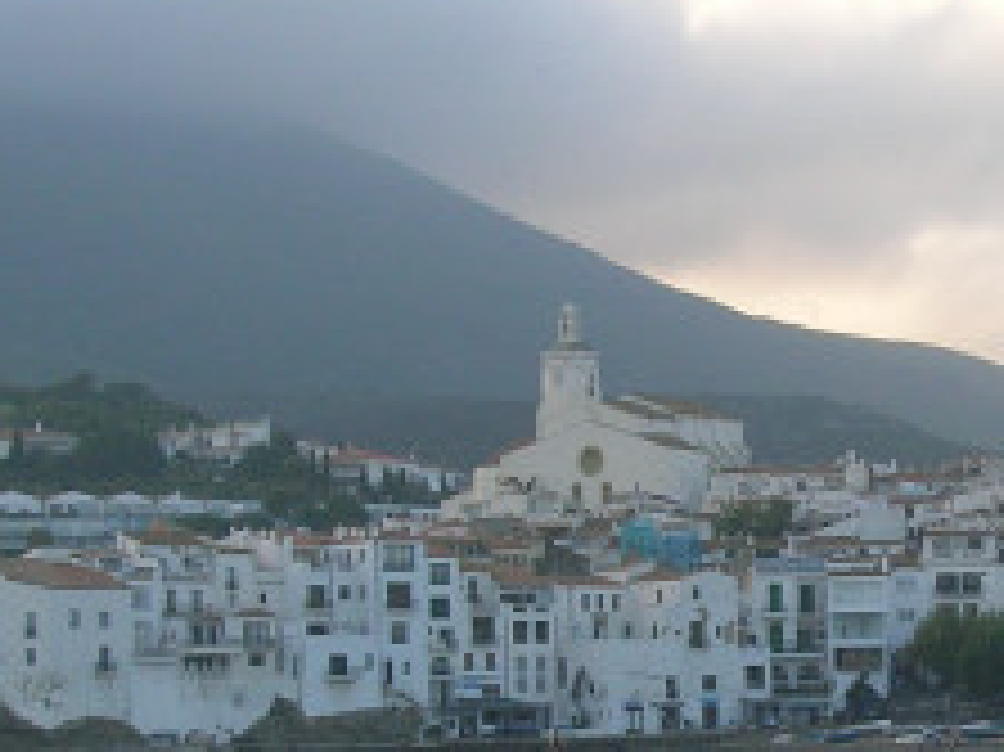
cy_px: 507
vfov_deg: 11.2
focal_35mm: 132
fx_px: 3826
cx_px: 932
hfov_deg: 14.8
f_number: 5.4
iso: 71
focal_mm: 7.7
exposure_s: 1/177
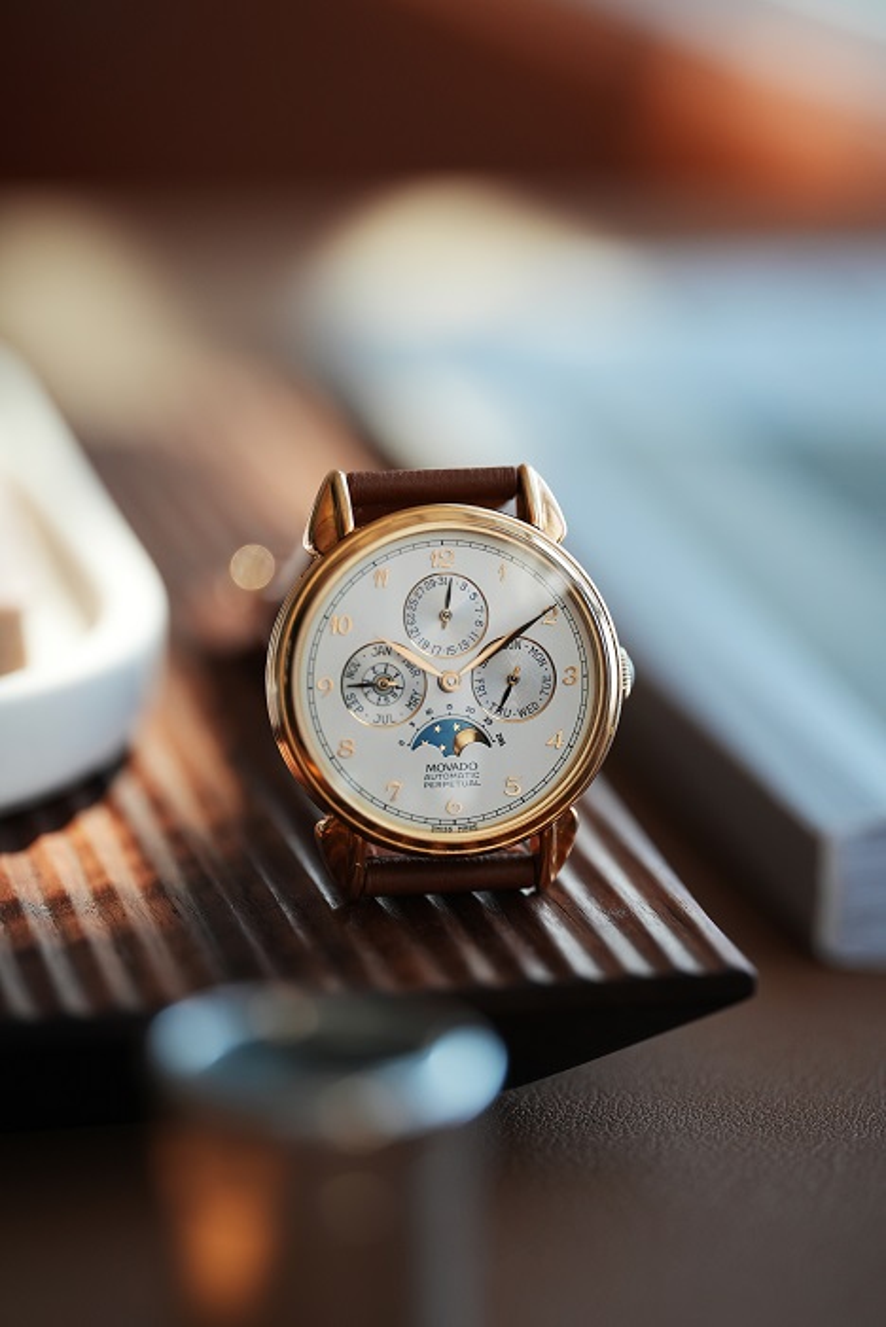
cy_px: 664
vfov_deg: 19.4
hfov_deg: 13.1
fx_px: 3872
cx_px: 443
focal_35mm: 105
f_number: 2.8
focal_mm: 105
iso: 800
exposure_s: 1/250
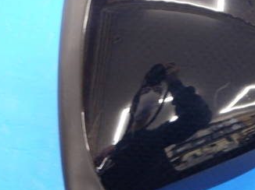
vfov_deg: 9.0
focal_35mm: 165
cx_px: 168
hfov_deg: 12.0
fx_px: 1215
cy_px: 63
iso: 800
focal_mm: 42
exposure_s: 1/50
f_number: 5.6
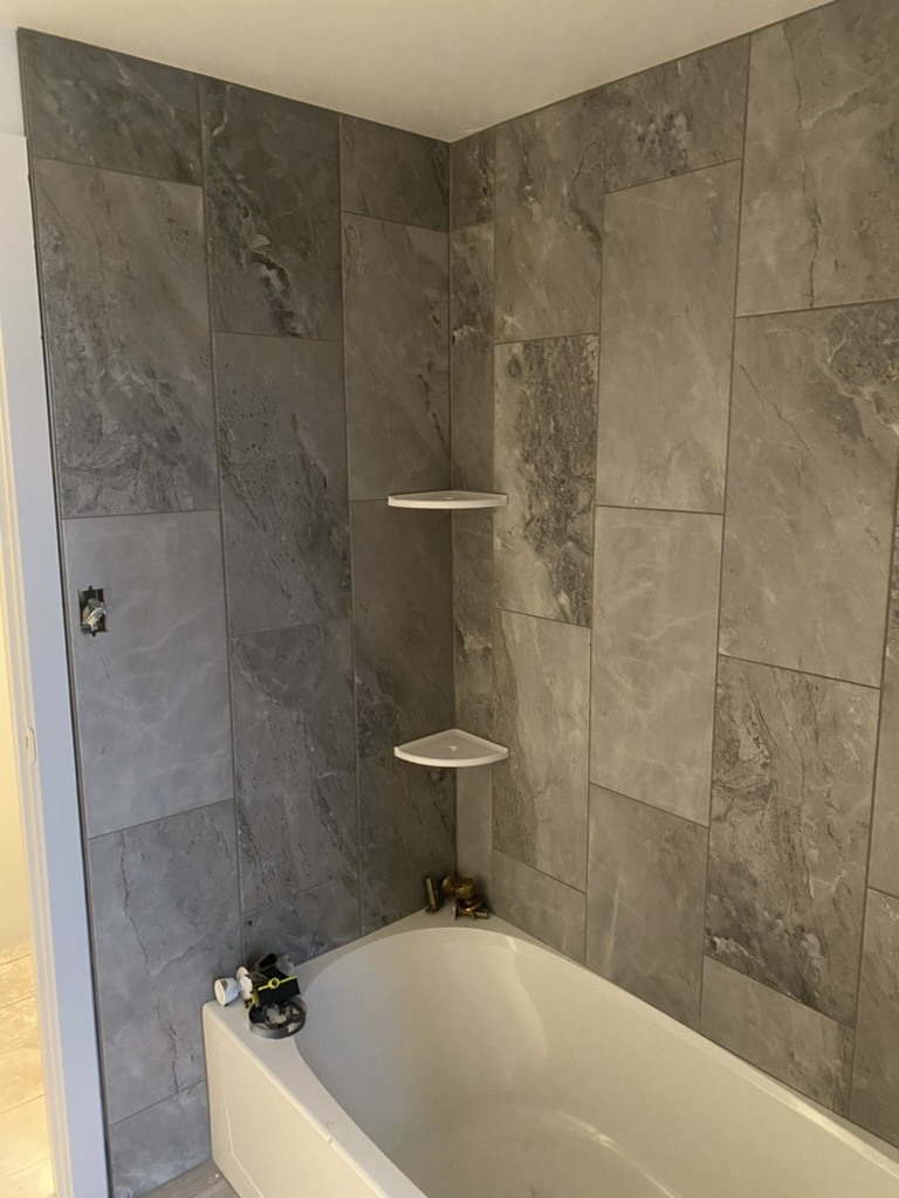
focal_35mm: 26
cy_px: 599
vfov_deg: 67.3
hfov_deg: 53.1
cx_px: 450
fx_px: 900
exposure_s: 1/30
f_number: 1.8
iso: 640
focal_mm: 4.25
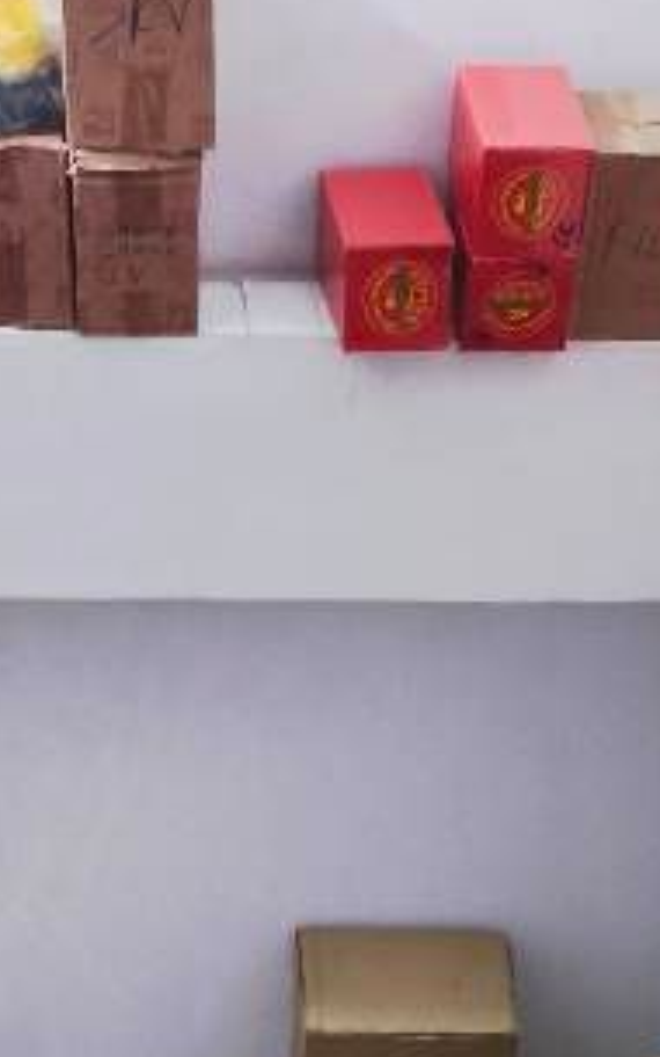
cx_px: 417
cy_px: 1478
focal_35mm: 82
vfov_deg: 21.9
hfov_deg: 15.9
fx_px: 2360
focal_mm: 6.18
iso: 1000
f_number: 1.65
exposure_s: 1/33.3
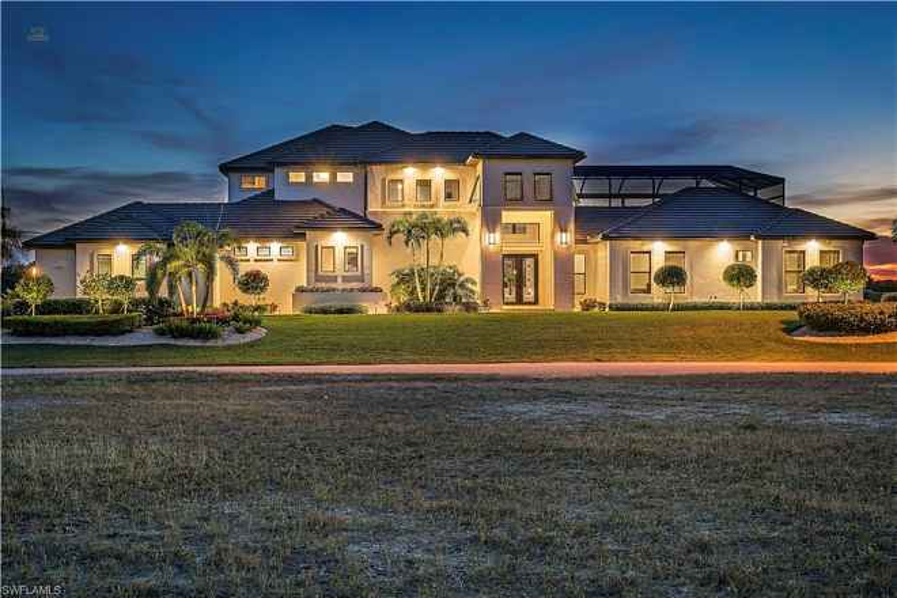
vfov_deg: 27.0
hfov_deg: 39.6
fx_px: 1246
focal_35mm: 50
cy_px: 299
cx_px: 448
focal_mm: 50
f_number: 8
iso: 100
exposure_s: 5
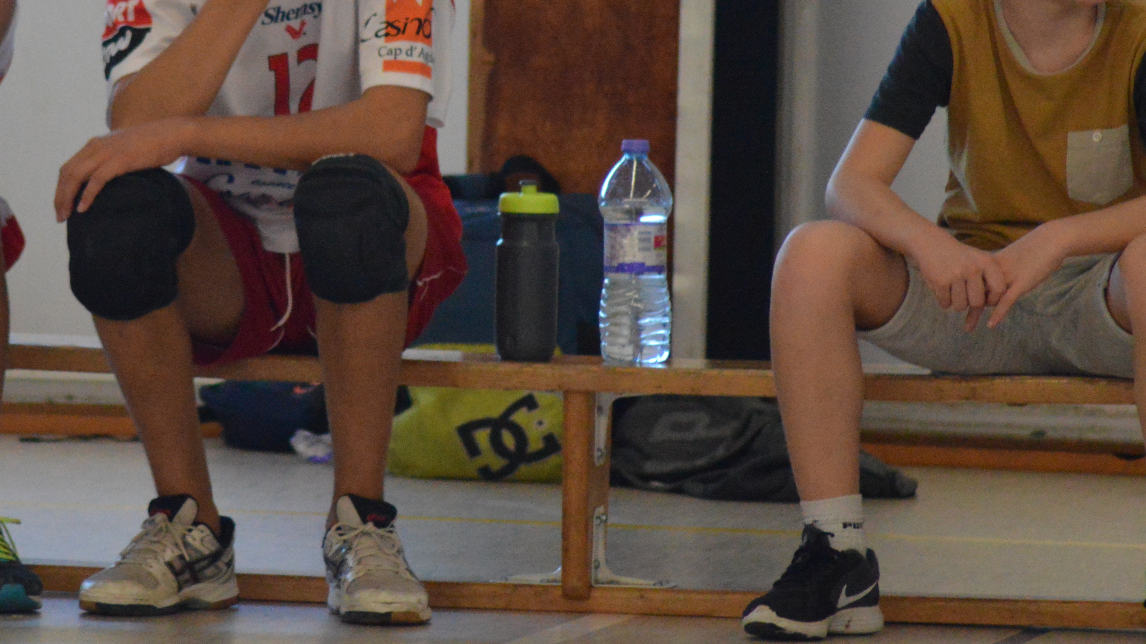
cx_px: 308
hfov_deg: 4.1
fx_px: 16015
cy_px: 178
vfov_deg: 2.3
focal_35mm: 527
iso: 2800
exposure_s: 1/500
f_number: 4.5
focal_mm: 165
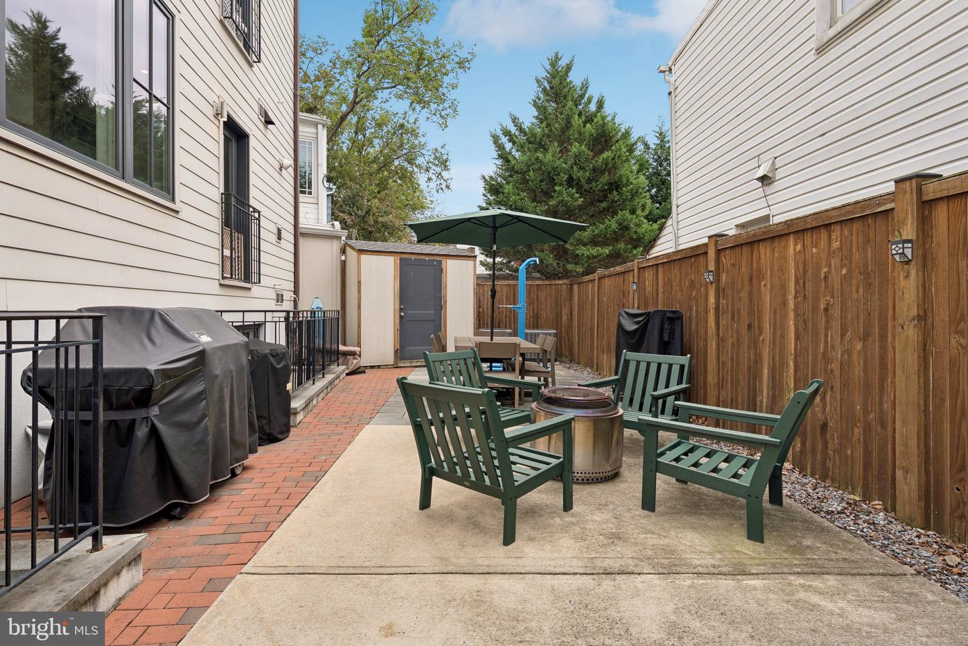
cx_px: 484
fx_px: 484
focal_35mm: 18
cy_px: 323
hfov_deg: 90.0
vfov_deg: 67.4
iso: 80
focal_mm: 18
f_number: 5.6
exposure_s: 1/125
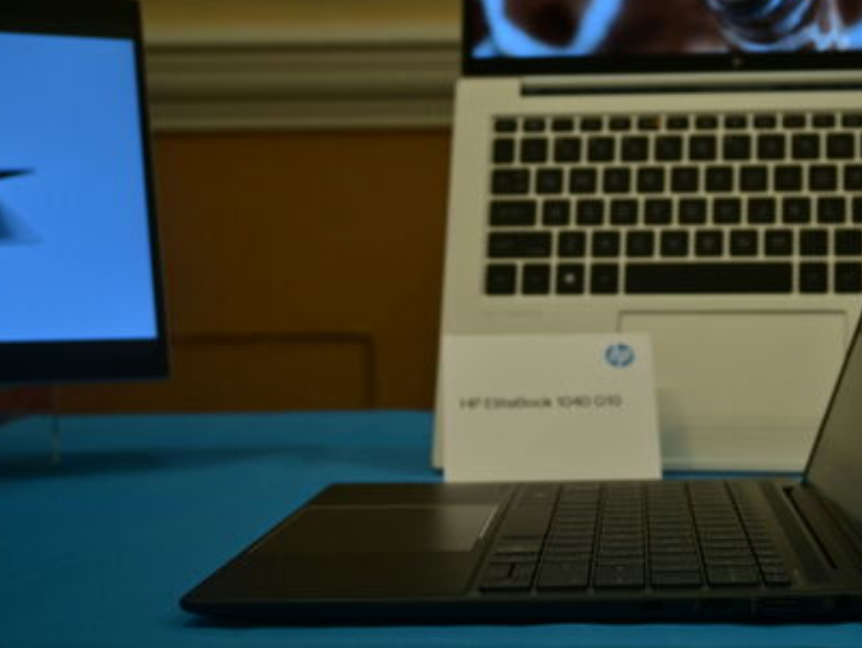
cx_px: 635
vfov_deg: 21.2
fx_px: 1728
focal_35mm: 69
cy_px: 355
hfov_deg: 27.7
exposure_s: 1/50
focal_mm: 31.5
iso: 250
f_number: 5
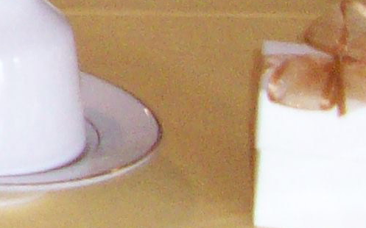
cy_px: -435
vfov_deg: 5.2
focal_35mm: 238
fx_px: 2373
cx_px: -703
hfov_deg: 7.8
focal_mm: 5.7
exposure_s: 1/60
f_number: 2.8
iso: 160
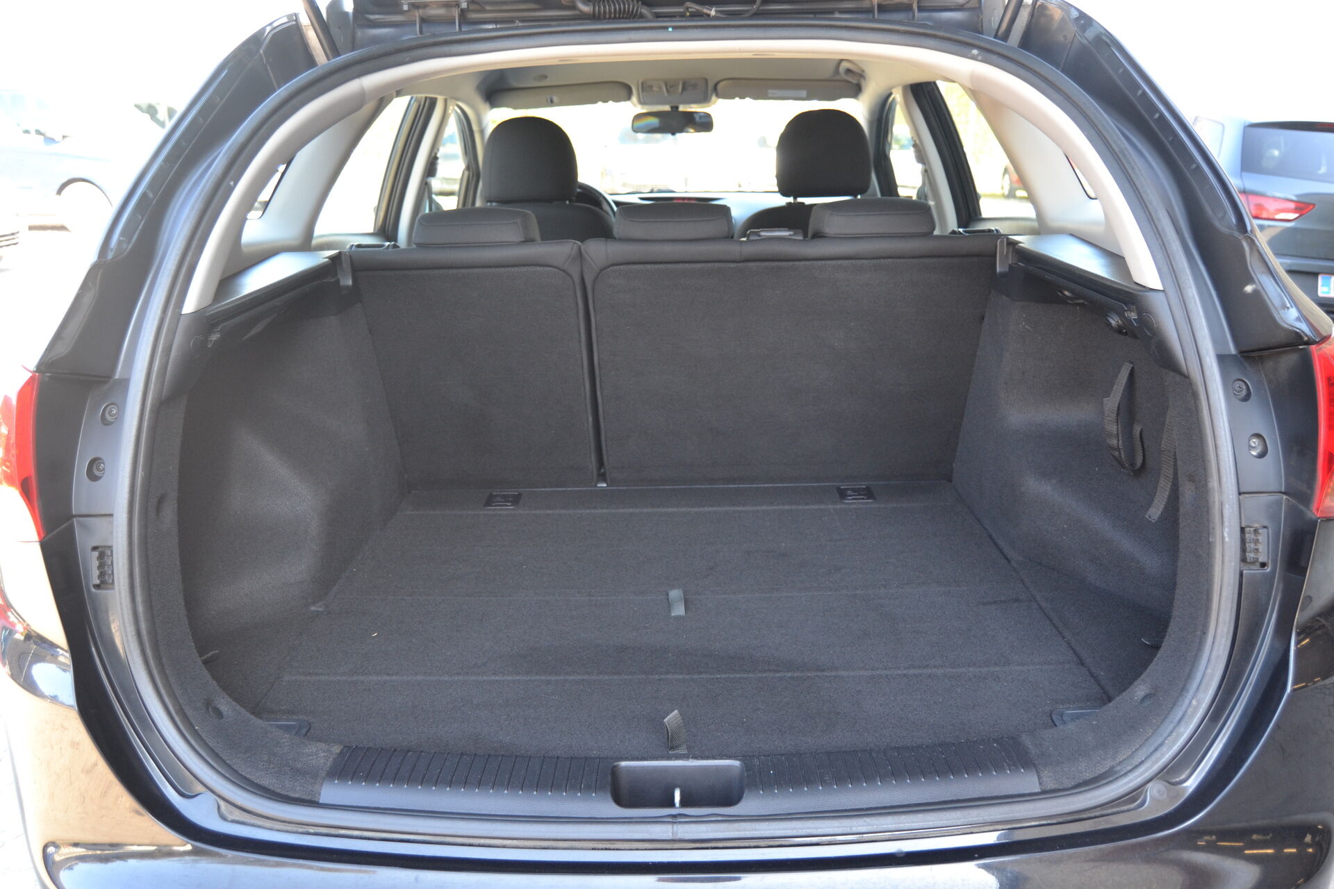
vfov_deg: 45.7
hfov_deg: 64.6
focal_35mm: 28
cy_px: 444
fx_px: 1056
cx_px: 667
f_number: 4
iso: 400
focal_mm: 19
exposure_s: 1/60
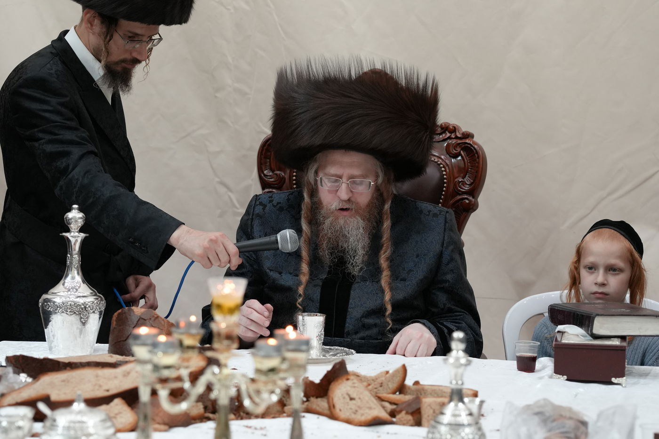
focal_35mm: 121
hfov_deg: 16.9
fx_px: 2215
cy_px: 220
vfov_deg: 11.3
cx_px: 330
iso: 1600
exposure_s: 1/160
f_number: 4
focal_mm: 81
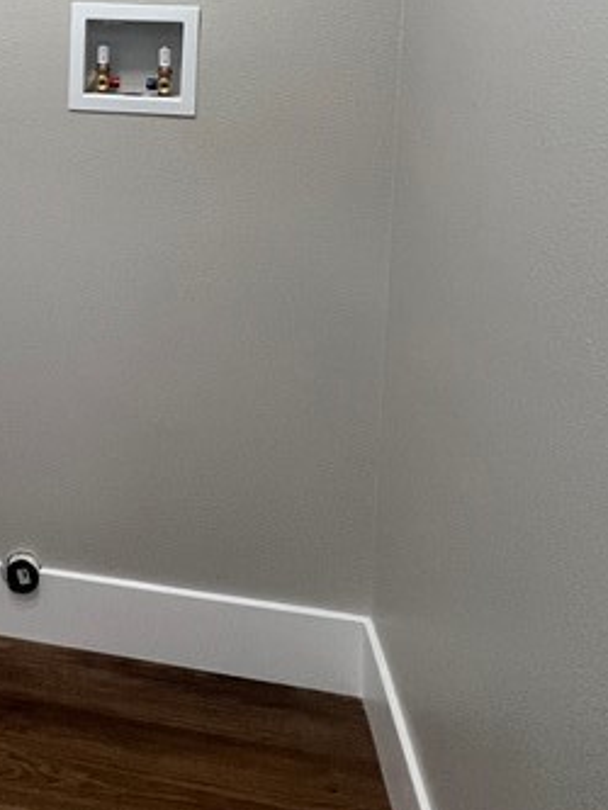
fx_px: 936
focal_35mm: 40
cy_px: 29
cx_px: -56
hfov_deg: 31.9
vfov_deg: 41.6
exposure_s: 1/120
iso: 125
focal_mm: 1.57
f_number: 1.8
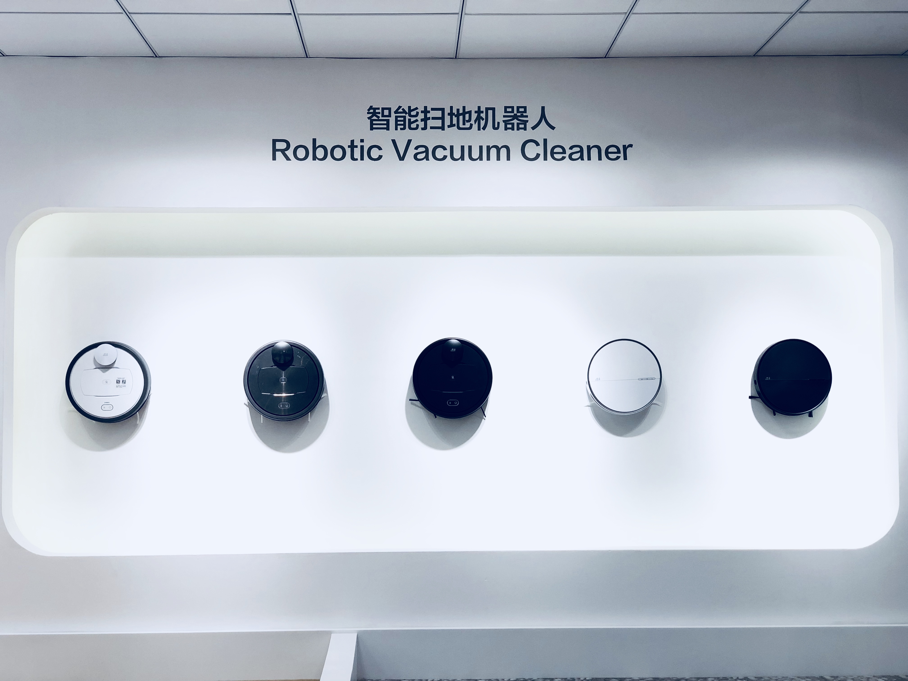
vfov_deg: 28.0
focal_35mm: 52
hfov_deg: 36.8
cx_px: 454
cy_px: 340
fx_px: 1364
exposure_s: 1/50
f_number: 2.4
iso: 16
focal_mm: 6
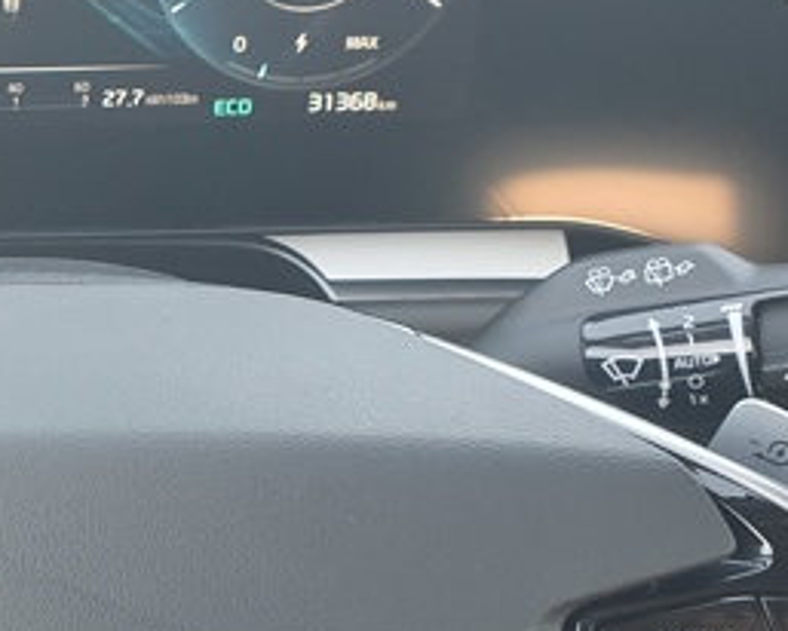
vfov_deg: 19.3
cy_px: 487
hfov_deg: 22.8
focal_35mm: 79
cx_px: -64
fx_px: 1844
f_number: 2.4
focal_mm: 4.32
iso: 250
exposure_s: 1/100
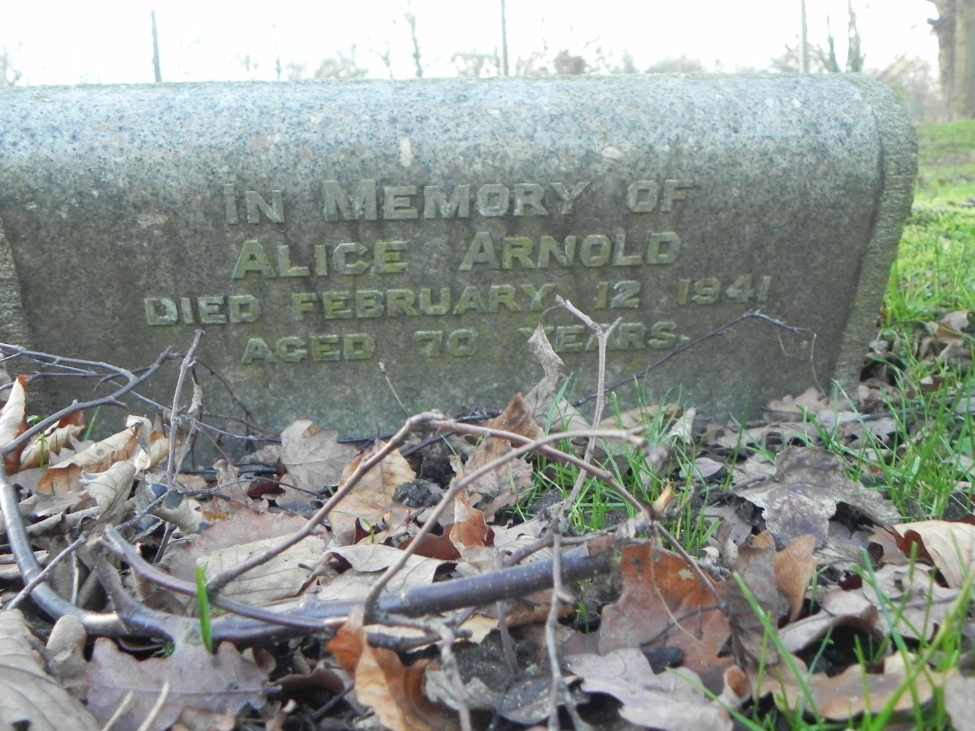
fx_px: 1070
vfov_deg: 37.7
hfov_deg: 49.0
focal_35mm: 38
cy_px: 363
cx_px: 480
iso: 170
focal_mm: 6.6
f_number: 3.2
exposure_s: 1/30
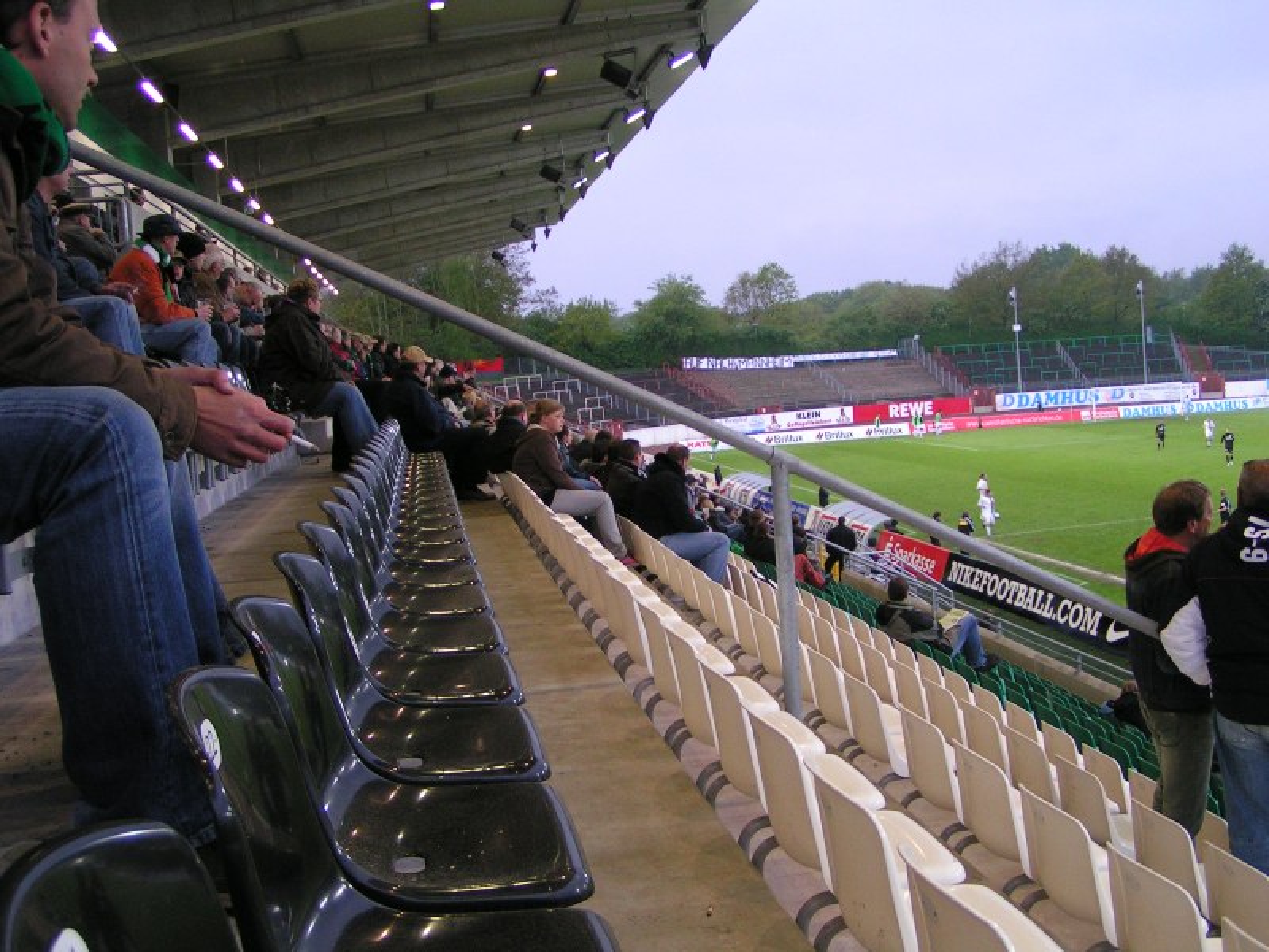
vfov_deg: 37.7
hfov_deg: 49.0
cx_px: 634
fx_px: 1393
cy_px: 476
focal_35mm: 38
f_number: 2.8
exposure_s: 1/40
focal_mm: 5.8
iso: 125
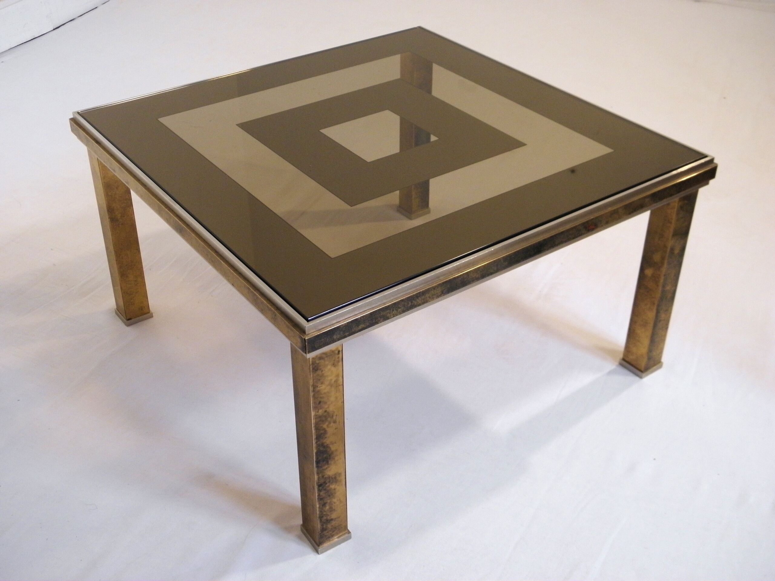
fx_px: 918
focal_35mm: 41
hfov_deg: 45.8
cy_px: 290
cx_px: 388
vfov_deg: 35.1
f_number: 3.8
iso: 200
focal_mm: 7.5
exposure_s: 1/25
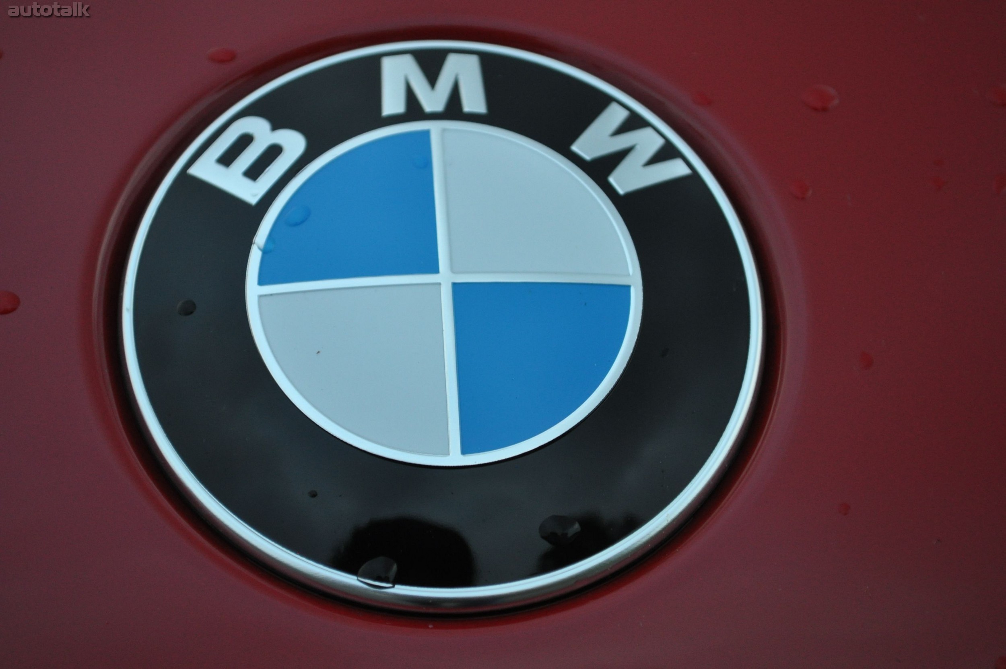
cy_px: 334
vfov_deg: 16.5
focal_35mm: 82
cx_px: 503
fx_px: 2303
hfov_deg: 24.6
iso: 800
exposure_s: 1/60
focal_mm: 55
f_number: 5.6
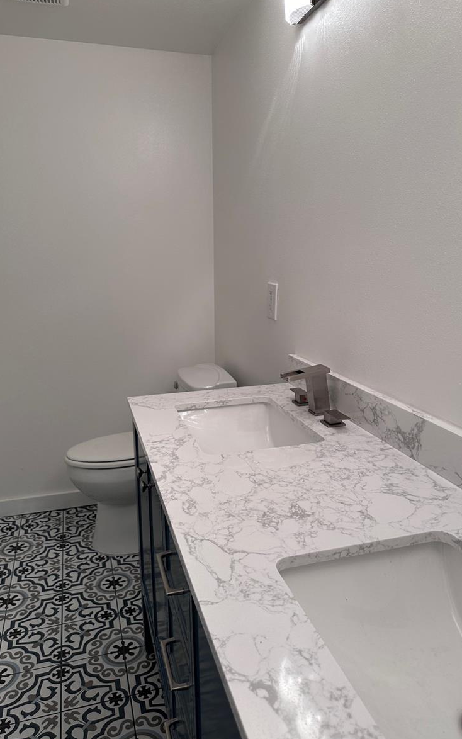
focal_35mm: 26
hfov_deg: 47.6
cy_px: 370
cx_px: 240
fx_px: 524
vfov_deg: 70.4
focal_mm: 6.86
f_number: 1.78
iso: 80
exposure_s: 1/120
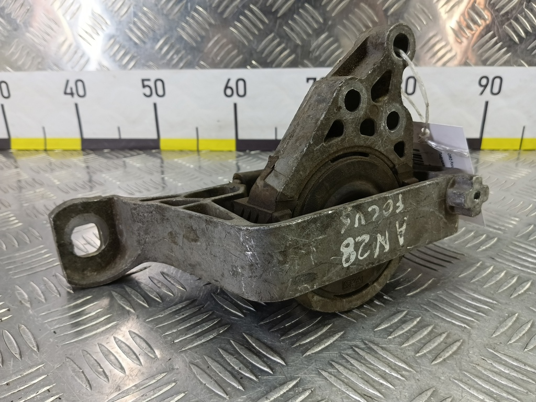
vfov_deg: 58.9
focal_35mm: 23
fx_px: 356
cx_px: 268
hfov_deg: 73.9
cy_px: 201
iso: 138
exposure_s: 1/50
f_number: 1.6
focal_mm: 4.11
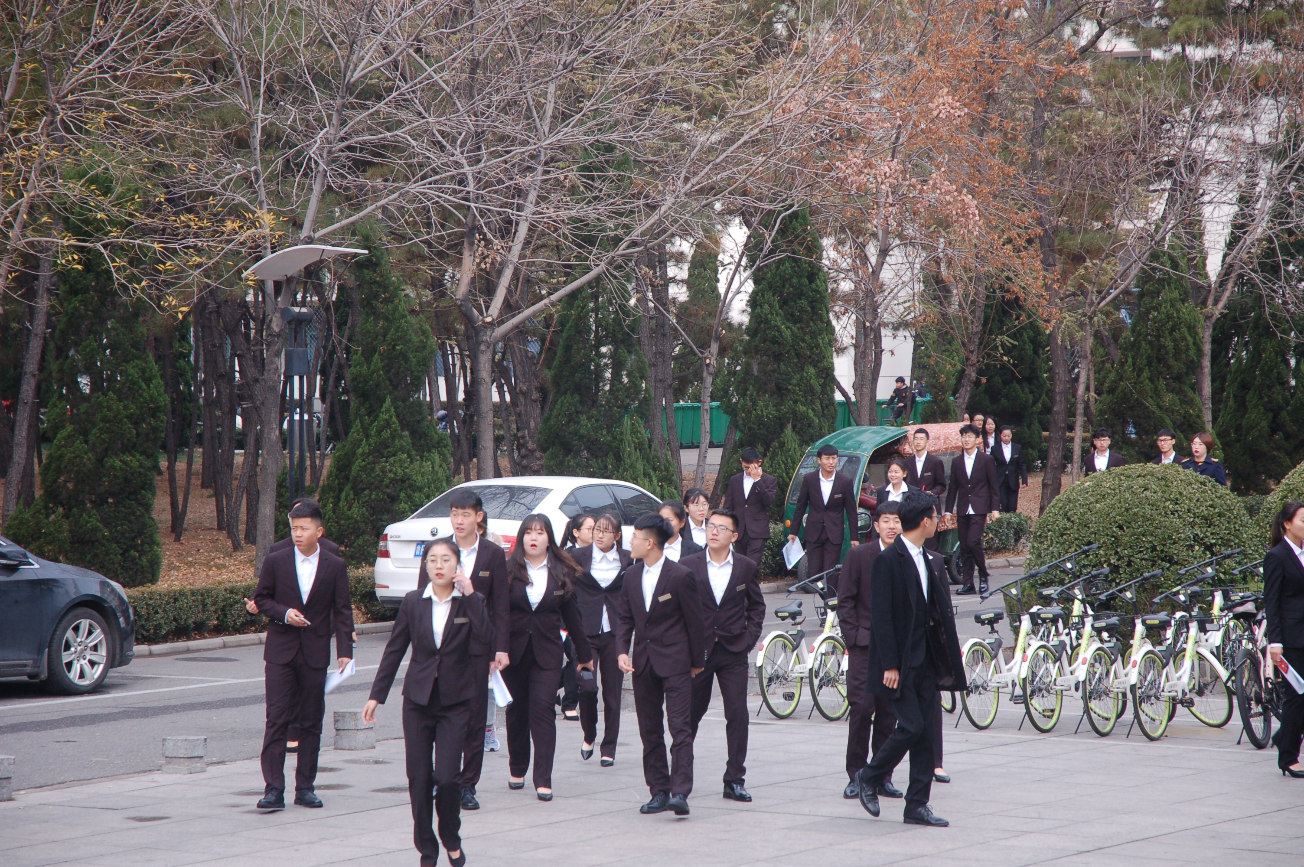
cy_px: 434
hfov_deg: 19.5
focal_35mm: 105
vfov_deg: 13.0
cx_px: 652
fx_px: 3800
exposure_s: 1/200
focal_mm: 70
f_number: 4.5
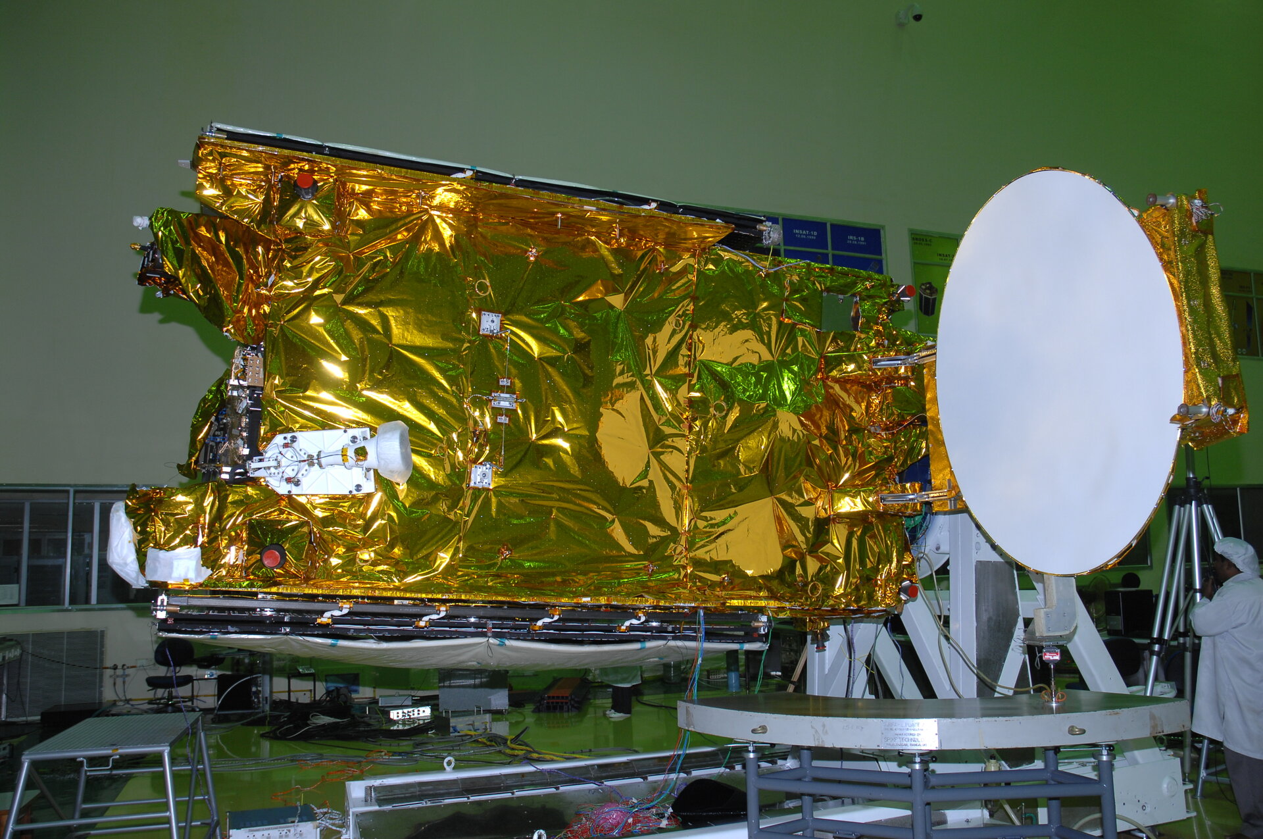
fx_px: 946
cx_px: 632
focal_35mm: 27
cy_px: 420
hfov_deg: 67.4
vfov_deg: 47.8
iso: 250
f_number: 5
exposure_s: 1/60
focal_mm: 18
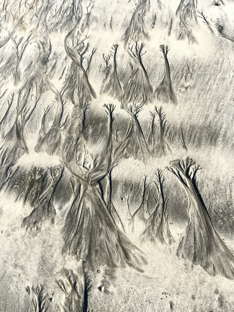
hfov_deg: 51.4
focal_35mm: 27
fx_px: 243
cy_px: 153
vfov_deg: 65.3
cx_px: 116
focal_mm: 4.25
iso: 32
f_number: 1.8
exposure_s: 1/767
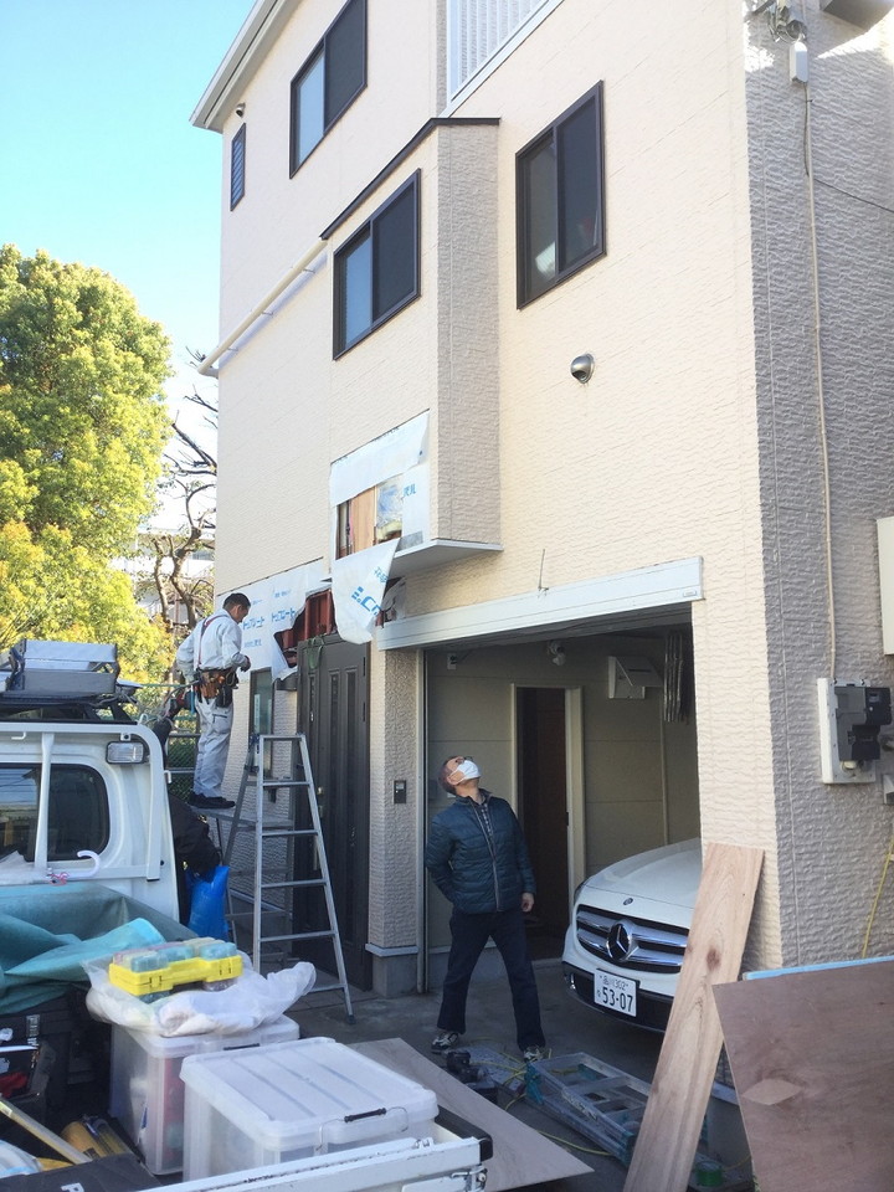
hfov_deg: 45.4
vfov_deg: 58.4
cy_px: 596
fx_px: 1067
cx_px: 447
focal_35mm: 31
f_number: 2.4
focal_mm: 3.3
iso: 25
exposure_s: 1/224
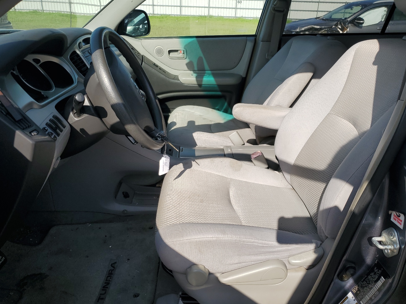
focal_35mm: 27
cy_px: 153
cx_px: 204
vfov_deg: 51.4
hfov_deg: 65.3
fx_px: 317
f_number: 1.5
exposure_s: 1/2500
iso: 50
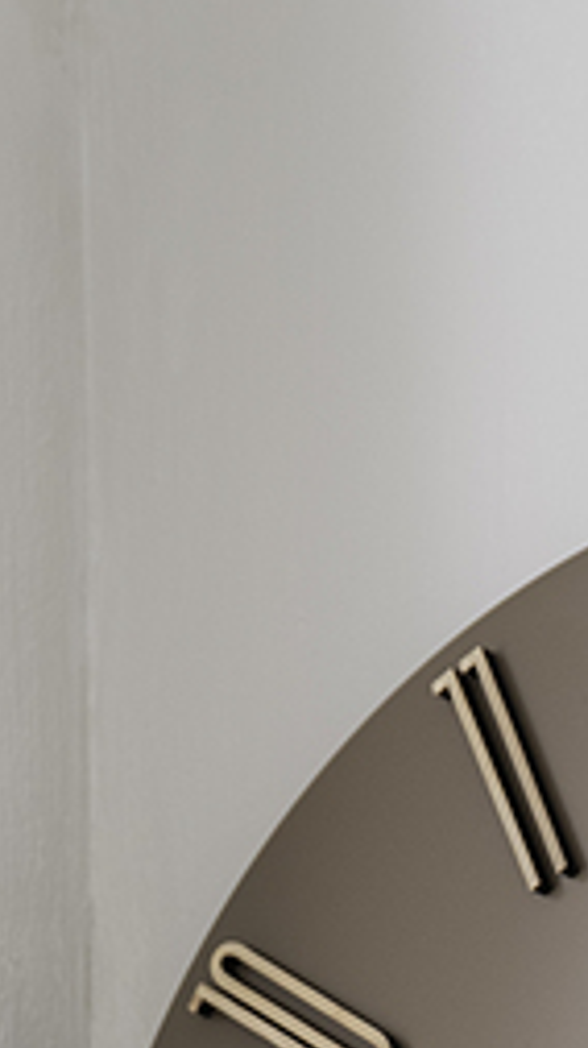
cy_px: 1572
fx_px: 10467
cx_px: 803
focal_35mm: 377
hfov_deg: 3.2
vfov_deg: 5.7
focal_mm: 105
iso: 320
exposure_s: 1/8
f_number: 5
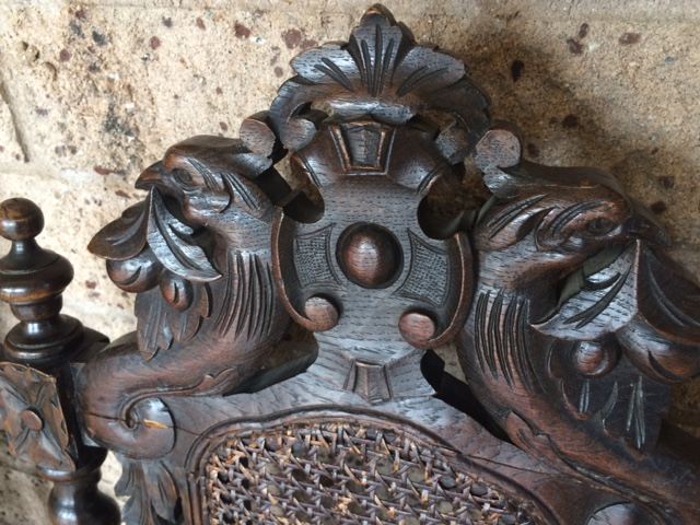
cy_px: 262
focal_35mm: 29
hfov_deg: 61.7
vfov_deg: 48.2
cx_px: 350
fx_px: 586
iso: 40
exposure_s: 1/40
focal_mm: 4.15
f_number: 2.2
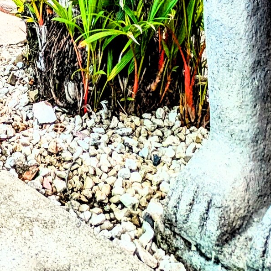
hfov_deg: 27.3
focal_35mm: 61
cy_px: -224
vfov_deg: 20.0
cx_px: 36
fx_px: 540
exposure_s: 1/2037
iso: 45
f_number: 2.2
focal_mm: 2.35
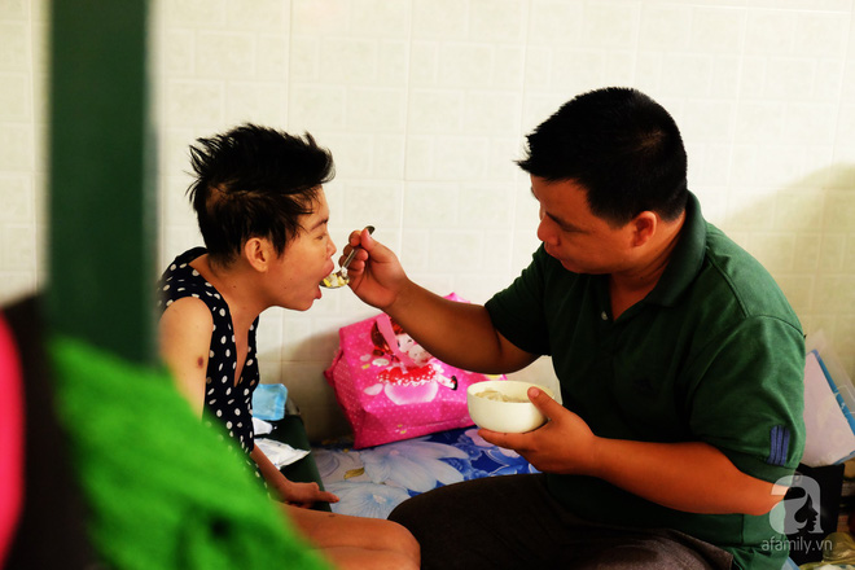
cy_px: 285
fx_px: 1092
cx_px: 428
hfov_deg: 42.7
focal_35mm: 46
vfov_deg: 29.2
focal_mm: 30.9
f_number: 4.3
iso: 4000
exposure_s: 1/30
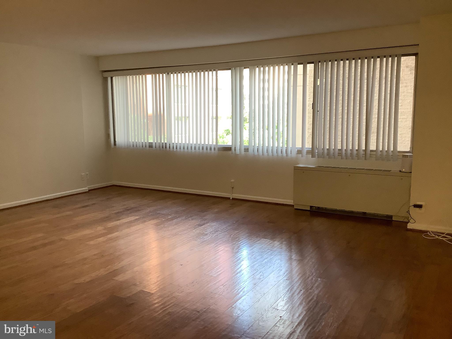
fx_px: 405
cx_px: 226
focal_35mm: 31
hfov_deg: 58.4
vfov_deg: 45.4
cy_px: 170
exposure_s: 1/60
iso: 100
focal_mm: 3.3
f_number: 2.4
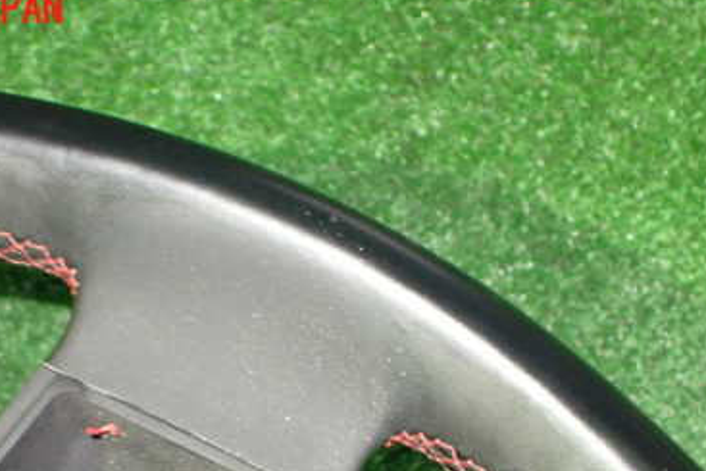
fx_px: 1001
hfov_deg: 38.7
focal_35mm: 51
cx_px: 290
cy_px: 419
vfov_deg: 25.7
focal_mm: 5.4
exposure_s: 1/30
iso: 1000
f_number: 2.3
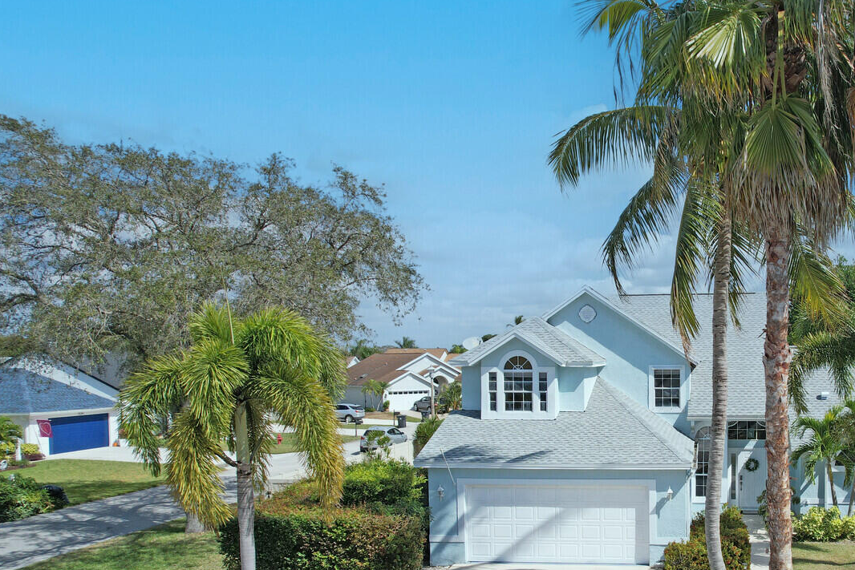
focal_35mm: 33
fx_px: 784
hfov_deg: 54.8
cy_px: 397
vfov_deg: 39.3
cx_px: 632
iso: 140
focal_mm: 8.38
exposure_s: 1/3000
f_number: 2.8
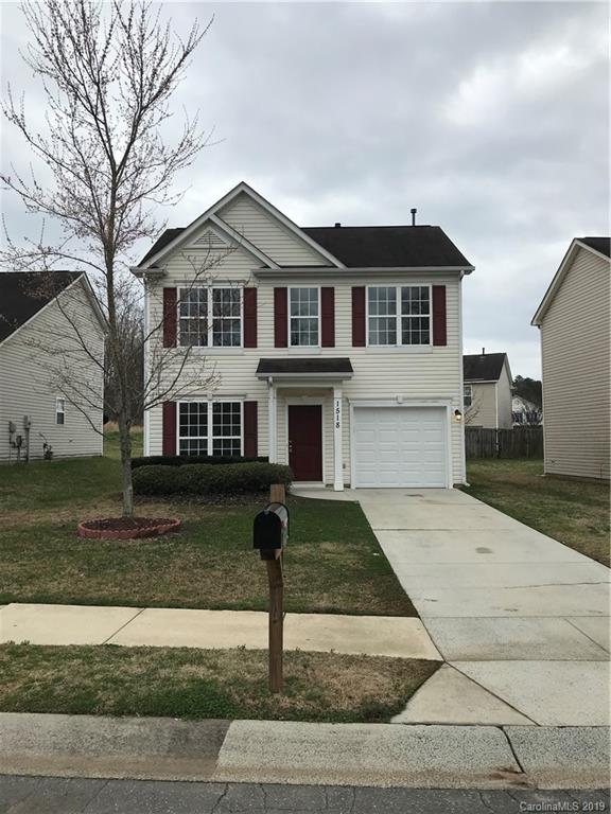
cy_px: 407
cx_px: 306
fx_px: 659
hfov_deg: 49.7
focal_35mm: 28
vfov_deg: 63.4
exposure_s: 1/1916
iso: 20
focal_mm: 3.99
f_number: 1.8
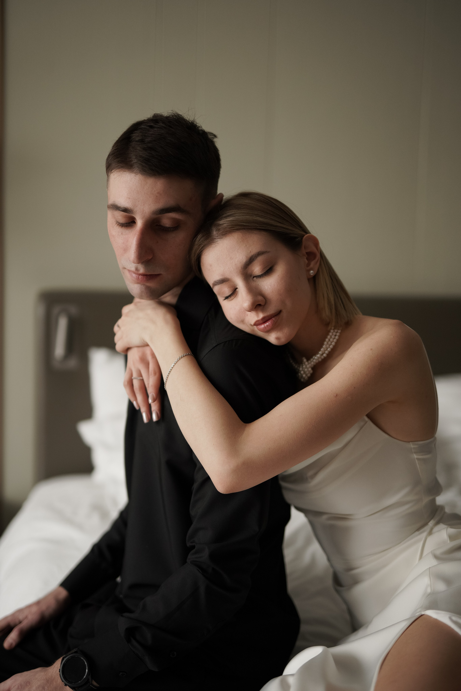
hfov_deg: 27.0
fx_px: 960
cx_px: 230
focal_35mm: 50
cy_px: 346
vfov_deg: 39.6
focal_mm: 50
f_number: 1.4
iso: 640
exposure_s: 1/640
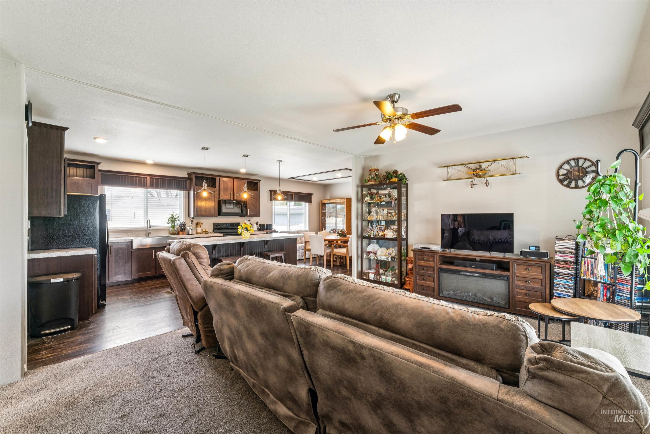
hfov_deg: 98.5
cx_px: 325
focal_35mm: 16
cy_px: 217
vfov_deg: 75.5
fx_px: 280
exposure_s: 1/5
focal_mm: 15.5
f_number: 13
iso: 400
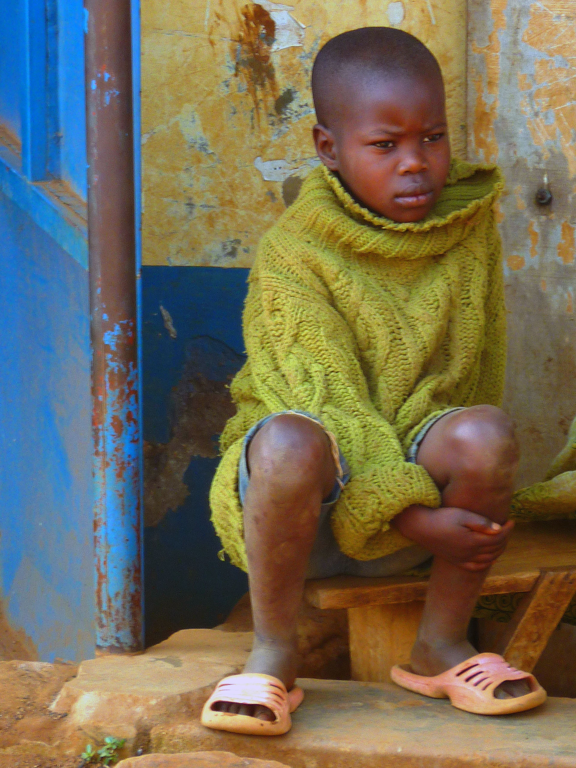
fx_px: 7211
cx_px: 288
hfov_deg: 4.6
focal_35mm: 325
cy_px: 384
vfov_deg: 6.1
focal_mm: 37
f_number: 4.6
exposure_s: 1/80
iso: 80
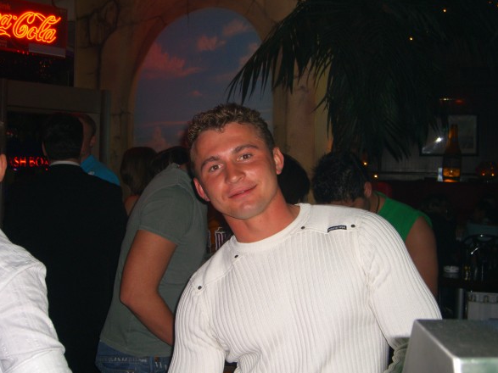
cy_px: 190
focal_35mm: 47
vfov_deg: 30.9
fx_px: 676
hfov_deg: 40.4
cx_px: 253
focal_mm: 9.5
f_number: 3.1
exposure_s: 1/60
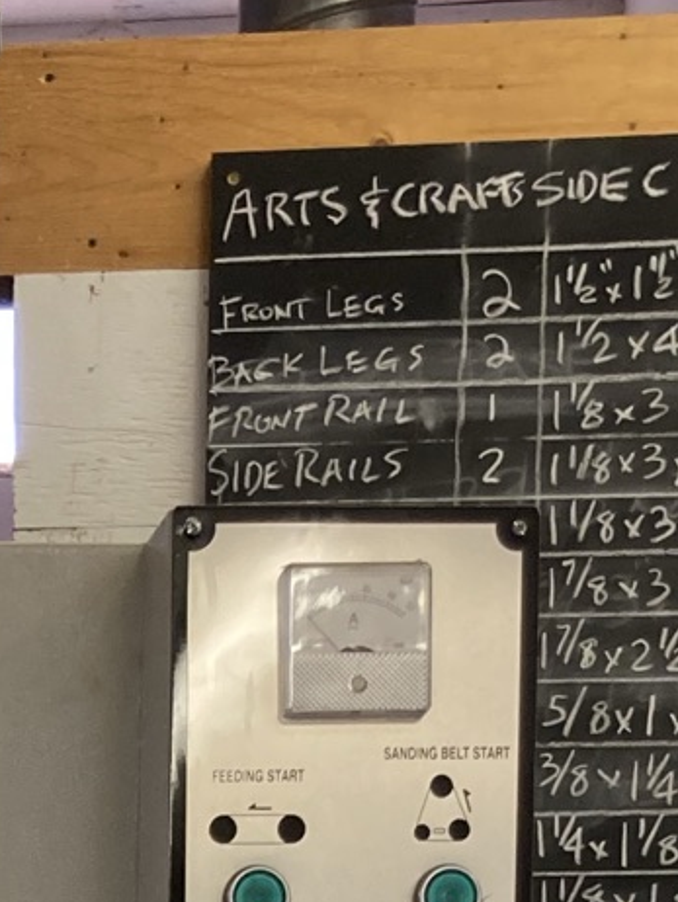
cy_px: 1743
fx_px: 3235
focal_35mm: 124
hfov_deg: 11.7
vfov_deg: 13.7
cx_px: -178
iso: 80
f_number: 1.8
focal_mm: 3.99
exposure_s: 1/60
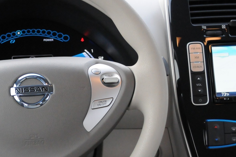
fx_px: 668
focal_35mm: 102
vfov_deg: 13.4
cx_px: 36
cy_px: 99
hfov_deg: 19.7
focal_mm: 32
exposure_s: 1/250
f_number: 4.8
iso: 2000
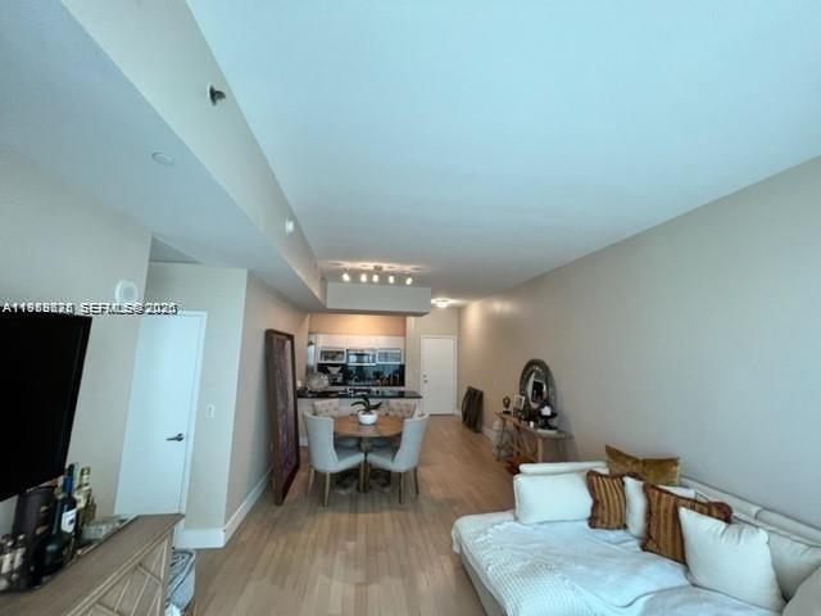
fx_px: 308
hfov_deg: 106.2
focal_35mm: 13
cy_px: 308
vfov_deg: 89.9
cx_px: 410
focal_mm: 1.57
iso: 200
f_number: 1.8
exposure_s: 1/120
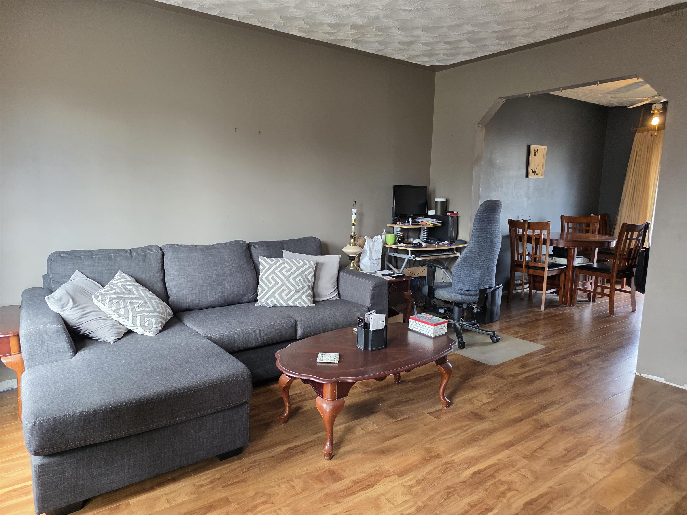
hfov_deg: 73.9
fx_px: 456
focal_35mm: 23
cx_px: 344
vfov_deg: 58.9
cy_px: 258
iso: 200
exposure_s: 1/120
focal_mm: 6.3
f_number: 1.7
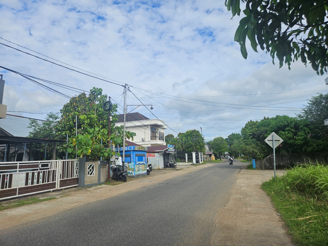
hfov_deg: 73.9
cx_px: 164
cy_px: 123
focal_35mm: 23
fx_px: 218
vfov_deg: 58.9
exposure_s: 1/3177
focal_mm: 5.4
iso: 25
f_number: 1.8
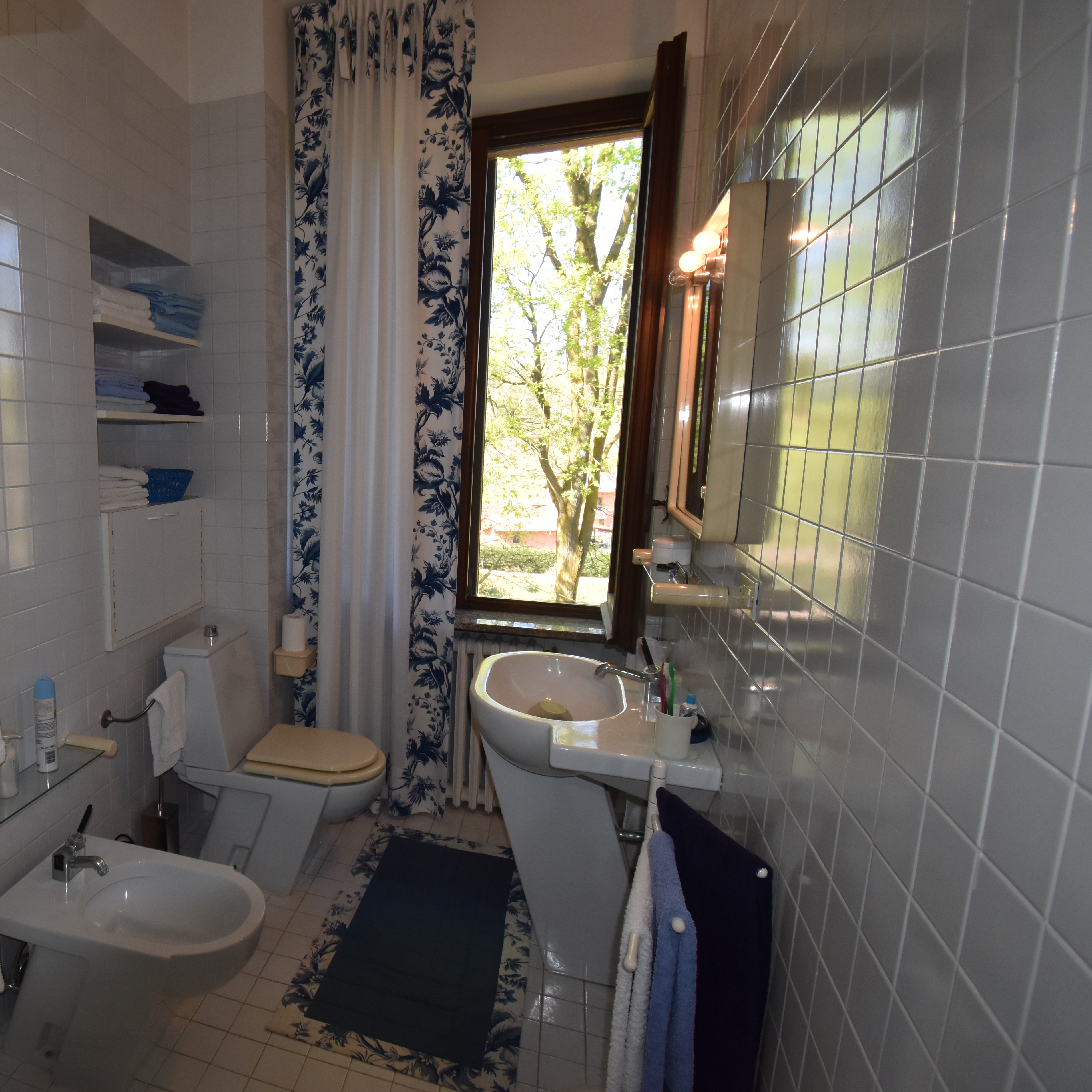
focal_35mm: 20
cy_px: 559
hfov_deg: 69.4
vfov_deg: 74.8
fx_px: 714
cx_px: 260
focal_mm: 10
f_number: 5.6
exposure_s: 1/125
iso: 560
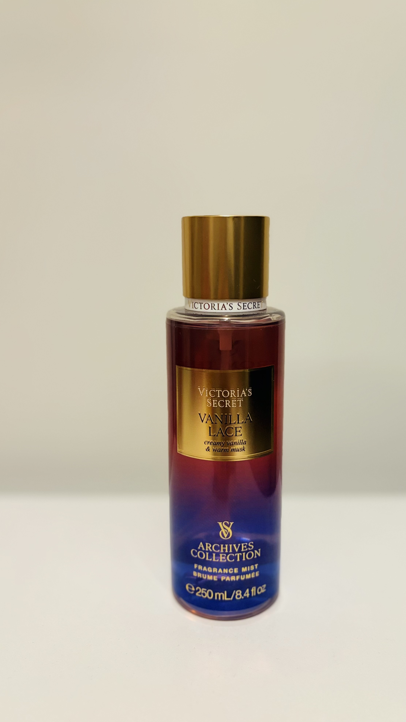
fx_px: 555
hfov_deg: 40.2
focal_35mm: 29
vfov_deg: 66.1
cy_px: 356
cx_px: 218
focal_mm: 5.96
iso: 400
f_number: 1.6
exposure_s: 1/60
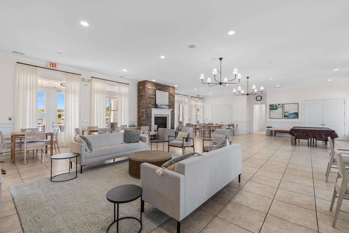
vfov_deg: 77.3
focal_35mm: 15
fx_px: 145
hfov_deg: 100.4
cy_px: 116
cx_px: 174
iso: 100
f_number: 4.5
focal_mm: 10
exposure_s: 1/10
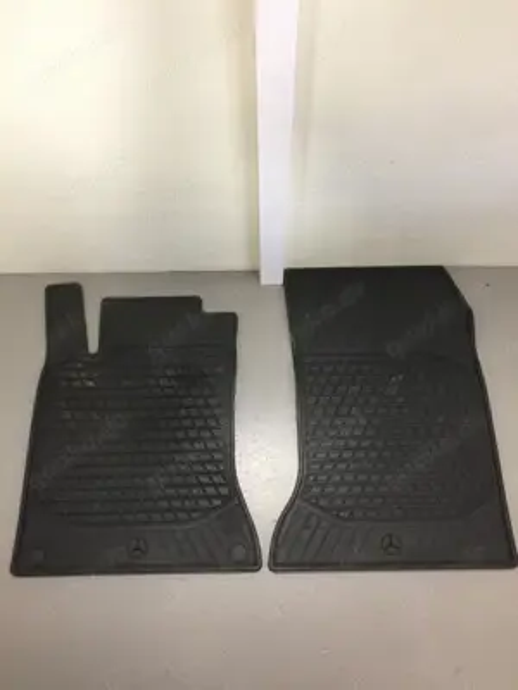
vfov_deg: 61.7
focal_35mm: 29
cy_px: 345
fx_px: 579
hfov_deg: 48.2
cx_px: 259
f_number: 2.2
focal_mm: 4.15
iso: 200
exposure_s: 1/33
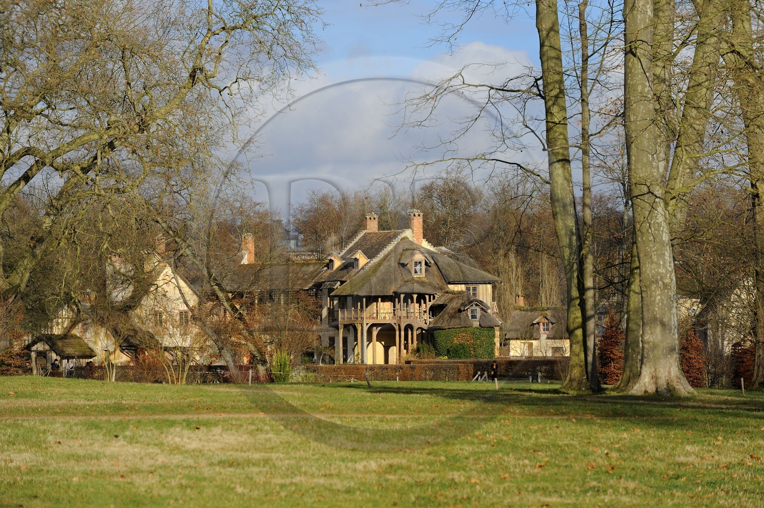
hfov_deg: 10.3
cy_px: 254
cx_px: 382
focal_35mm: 200
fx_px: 4241
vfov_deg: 6.9
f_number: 8
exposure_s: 1/320
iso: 200
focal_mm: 200
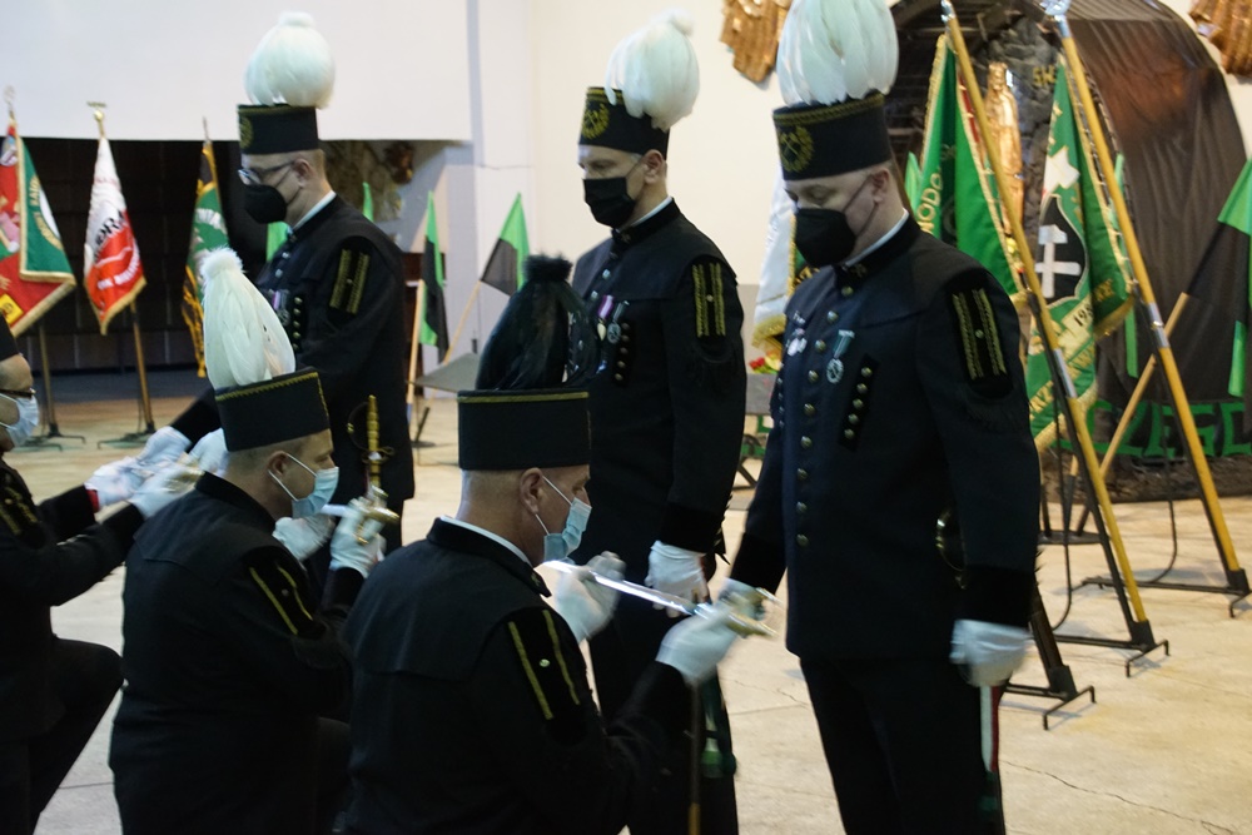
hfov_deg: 33.4
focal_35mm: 60
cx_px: 626
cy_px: 418
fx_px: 2087
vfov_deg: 22.6
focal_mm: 40
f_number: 4.5
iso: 3200
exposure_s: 1/30
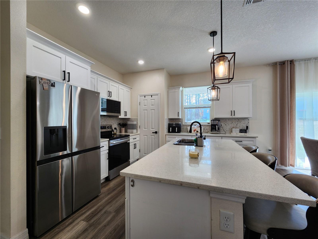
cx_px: 159
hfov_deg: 106.2
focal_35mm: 13
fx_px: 119
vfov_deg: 89.9
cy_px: 120
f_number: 2.2
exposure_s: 1/60
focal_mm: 2.2
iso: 80
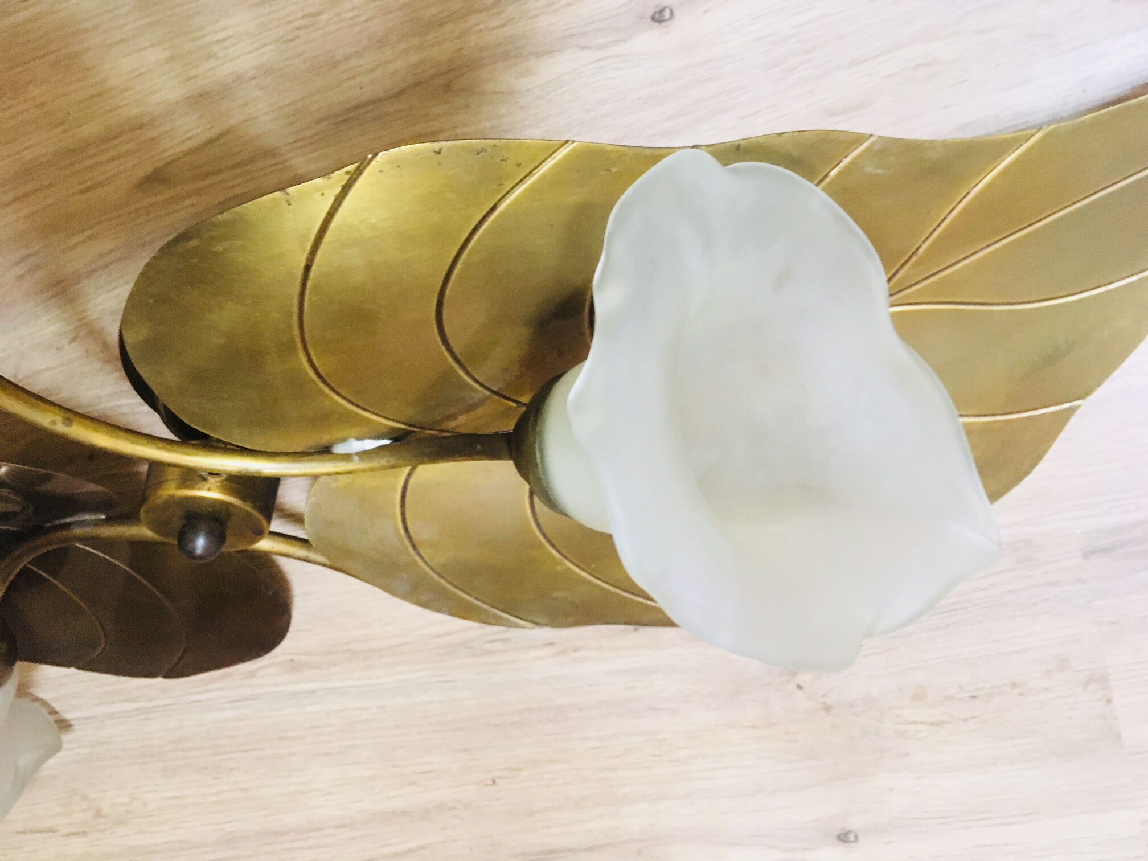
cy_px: 430
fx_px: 962
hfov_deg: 61.7
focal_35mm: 29
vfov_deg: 48.2
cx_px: 574
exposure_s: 1/33
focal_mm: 4.15
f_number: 2.2
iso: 250
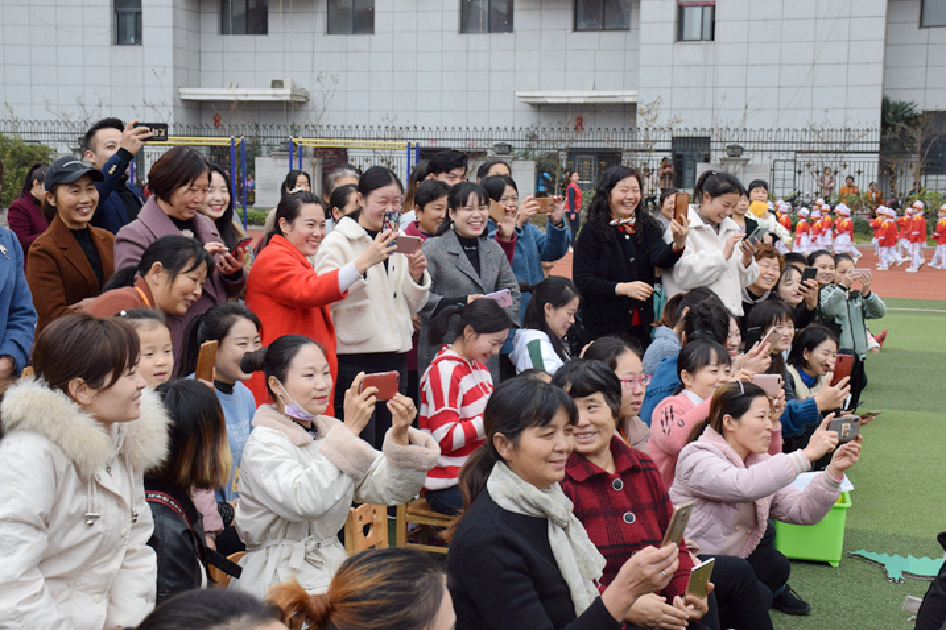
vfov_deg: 23.2
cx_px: 475
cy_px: 288
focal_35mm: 59
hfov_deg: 34.2
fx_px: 1539
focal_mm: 35
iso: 400
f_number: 7.1
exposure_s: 1/200
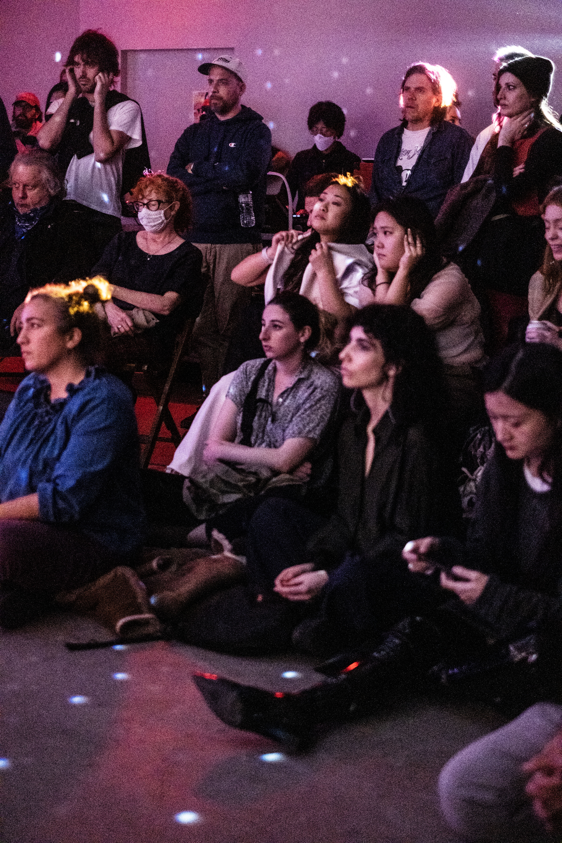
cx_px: 281
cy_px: 422
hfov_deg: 25.5
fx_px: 1241
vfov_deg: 37.5
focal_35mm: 53
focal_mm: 35
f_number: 1.4
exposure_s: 1/160
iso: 3200
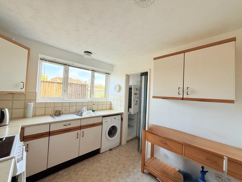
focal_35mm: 14
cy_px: 91
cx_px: 121
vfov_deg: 85.7
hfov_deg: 102.1
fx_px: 98
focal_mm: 2.22
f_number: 2.2
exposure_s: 1/99
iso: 64
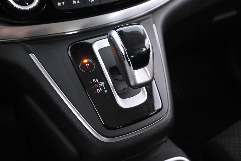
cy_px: 80
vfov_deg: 36.9
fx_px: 241
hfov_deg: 53.1
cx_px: 120
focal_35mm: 36
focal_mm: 24
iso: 2500
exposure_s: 1/13
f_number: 4.2
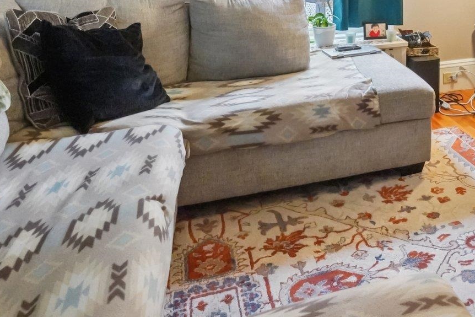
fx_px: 501
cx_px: 451
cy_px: -48
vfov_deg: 30.6
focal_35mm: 38
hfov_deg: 44.7
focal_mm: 16
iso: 4000
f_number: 8
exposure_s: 1/30
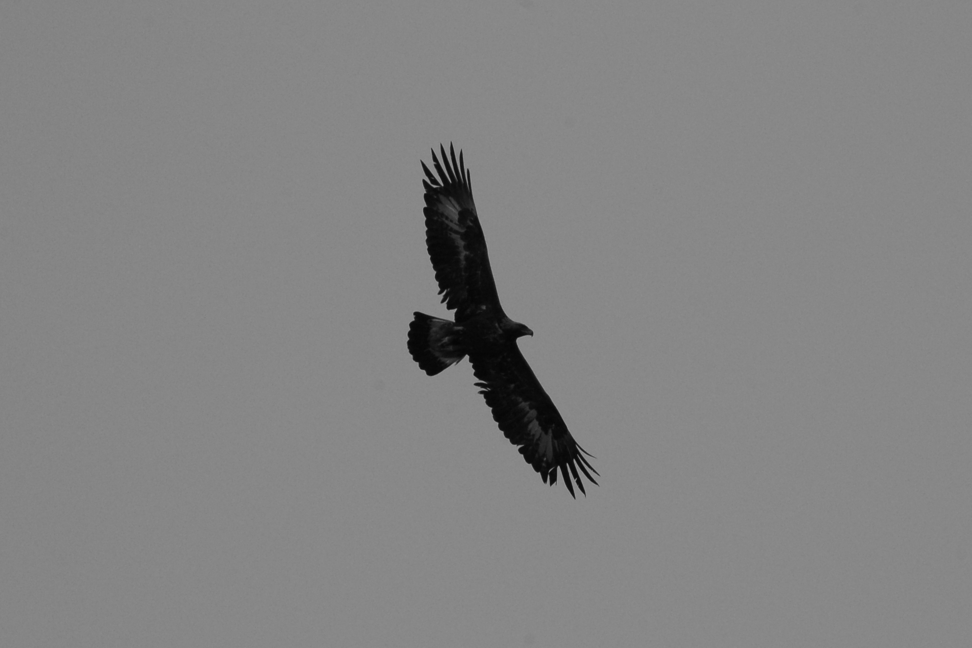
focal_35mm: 450
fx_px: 12148
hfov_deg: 4.6
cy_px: 324
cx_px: 486
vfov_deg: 3.1
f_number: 11
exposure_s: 1/1000
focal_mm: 300
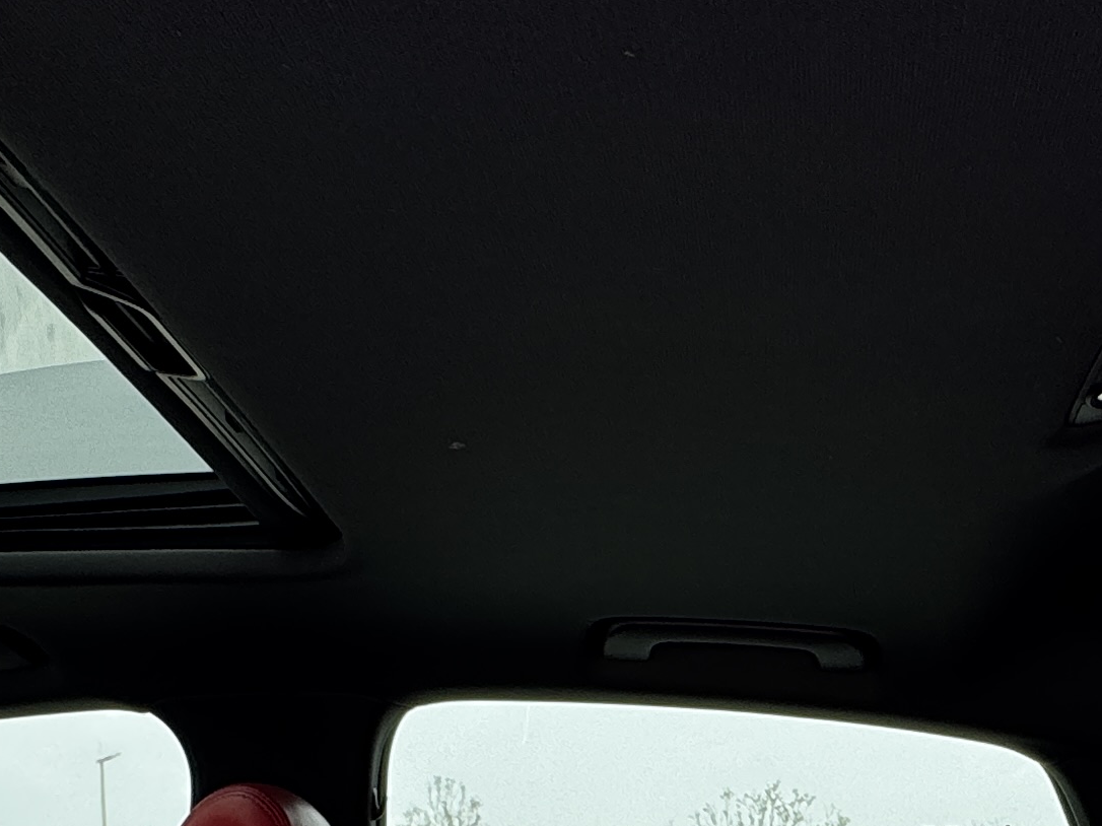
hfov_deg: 36.6
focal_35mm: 52
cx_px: 684
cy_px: 1247
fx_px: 1655
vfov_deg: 22.7
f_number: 2.2
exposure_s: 1/99
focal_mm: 2.22
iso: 40
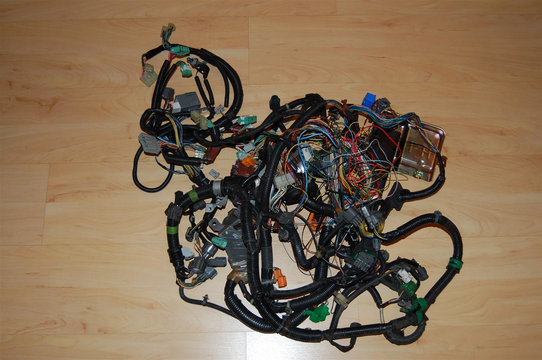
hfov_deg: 49.6
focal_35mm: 39
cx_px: 271
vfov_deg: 34.2
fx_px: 587
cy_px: 180
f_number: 4
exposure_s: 1/60
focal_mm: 26
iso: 400
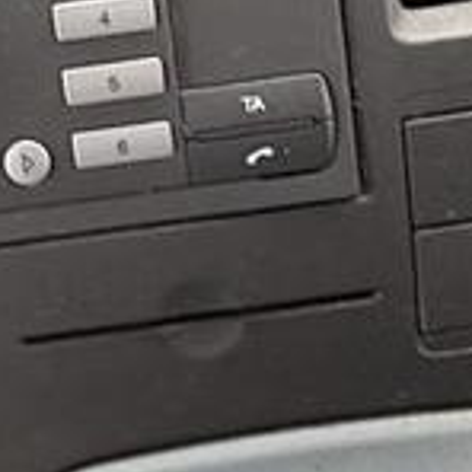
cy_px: 118
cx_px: 86
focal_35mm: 75
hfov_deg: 22.7
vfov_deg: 22.8
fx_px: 1157
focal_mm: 2.22
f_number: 2.2
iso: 200
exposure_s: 1/67
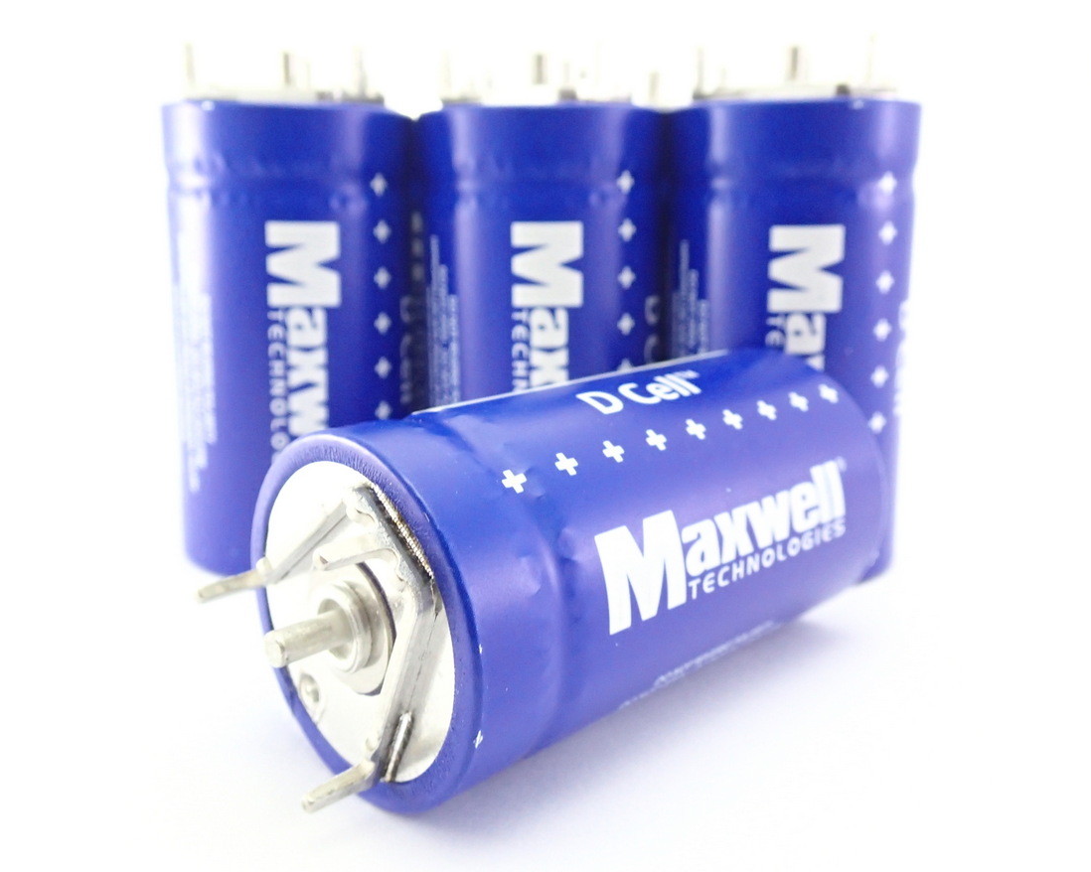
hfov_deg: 55.7
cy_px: 429
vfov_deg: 45.8
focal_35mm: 32
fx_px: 1033
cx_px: 539
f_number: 3.2
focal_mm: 5.5
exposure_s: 1/30
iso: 640
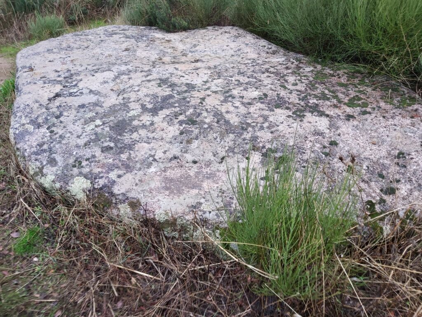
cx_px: 211
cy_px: 158
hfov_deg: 67.3
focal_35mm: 26
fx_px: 317
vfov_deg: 53.1
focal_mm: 3.92
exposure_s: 1/262
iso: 64
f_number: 1.7
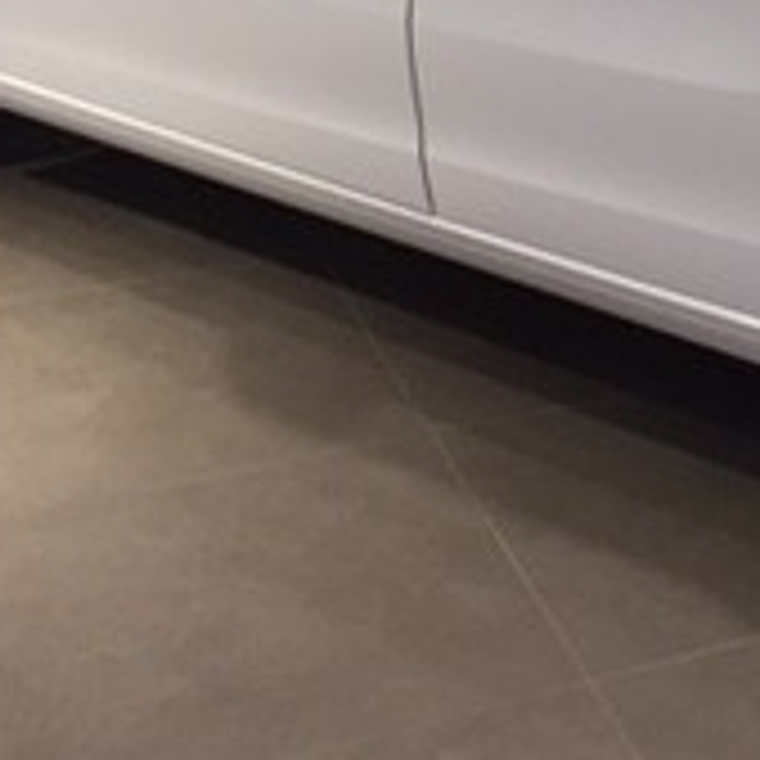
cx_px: 944
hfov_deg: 17.0
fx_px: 2409
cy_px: -126
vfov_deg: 17.2
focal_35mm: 97
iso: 50
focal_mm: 4.15
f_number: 2.2
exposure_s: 1/30
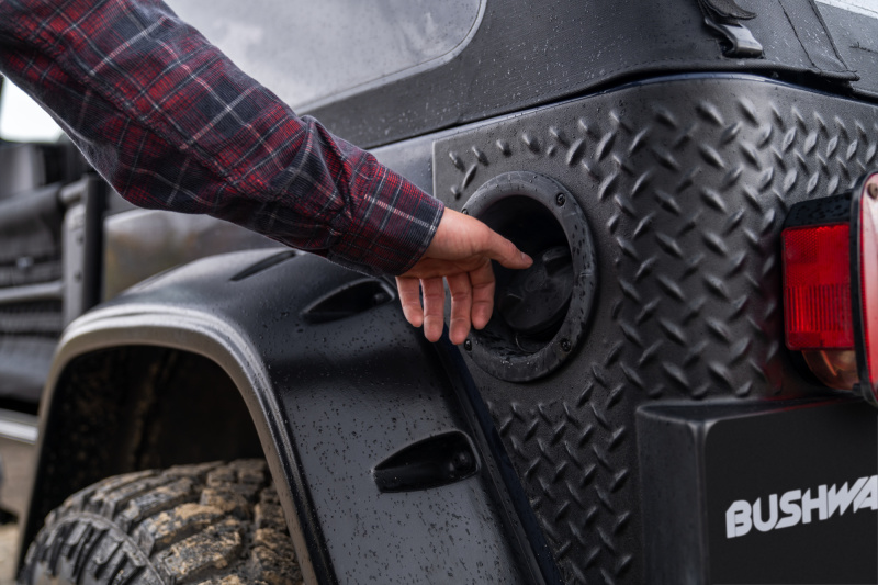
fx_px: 927
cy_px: 292
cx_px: 439
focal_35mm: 38
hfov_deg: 50.7
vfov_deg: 35.0
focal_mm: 38
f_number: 2.8
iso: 50
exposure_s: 1/100
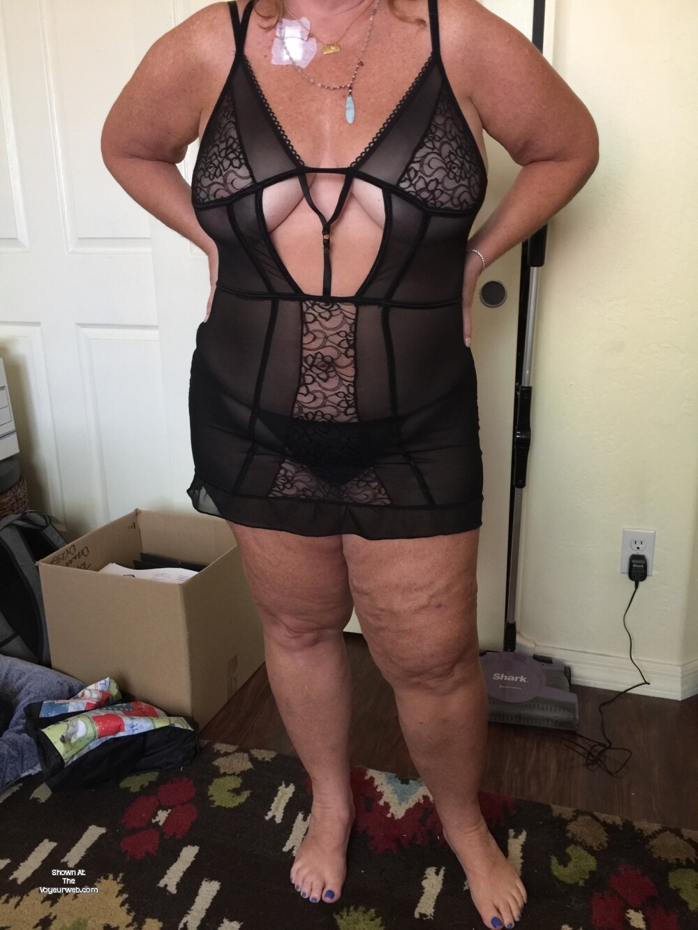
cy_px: 465
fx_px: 780
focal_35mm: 29
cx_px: 349
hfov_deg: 48.2
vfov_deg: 61.7
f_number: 2.2
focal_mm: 4.15
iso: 100
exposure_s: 1/10
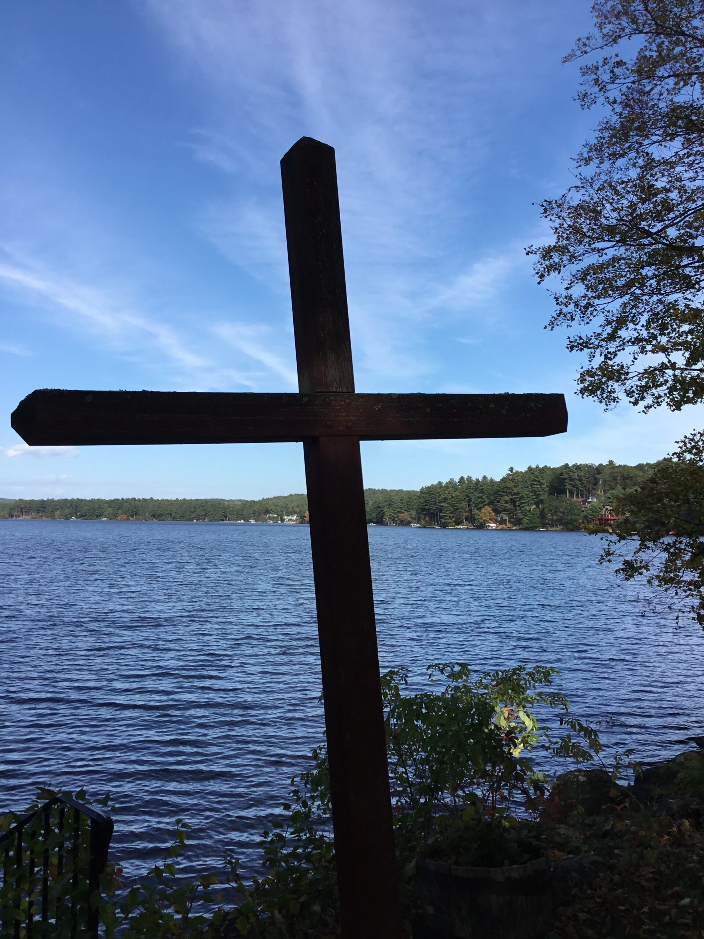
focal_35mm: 31
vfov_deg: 58.4
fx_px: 841
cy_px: 470
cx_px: 352
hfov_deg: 45.4
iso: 25
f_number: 2.4
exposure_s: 1/1164
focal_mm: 3.3
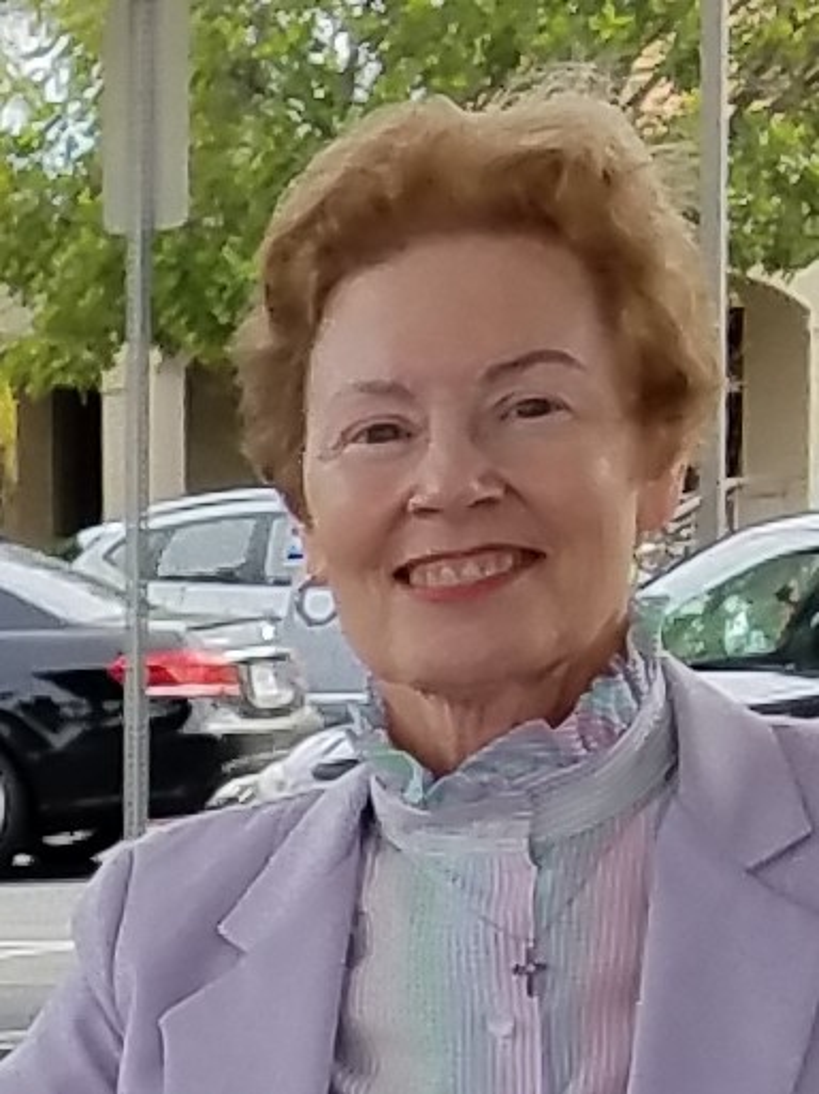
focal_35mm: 26
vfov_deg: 67.3
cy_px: 547
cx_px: 410
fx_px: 821
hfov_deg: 53.0
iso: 40
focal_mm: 4.2
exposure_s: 1/2264
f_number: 1.7
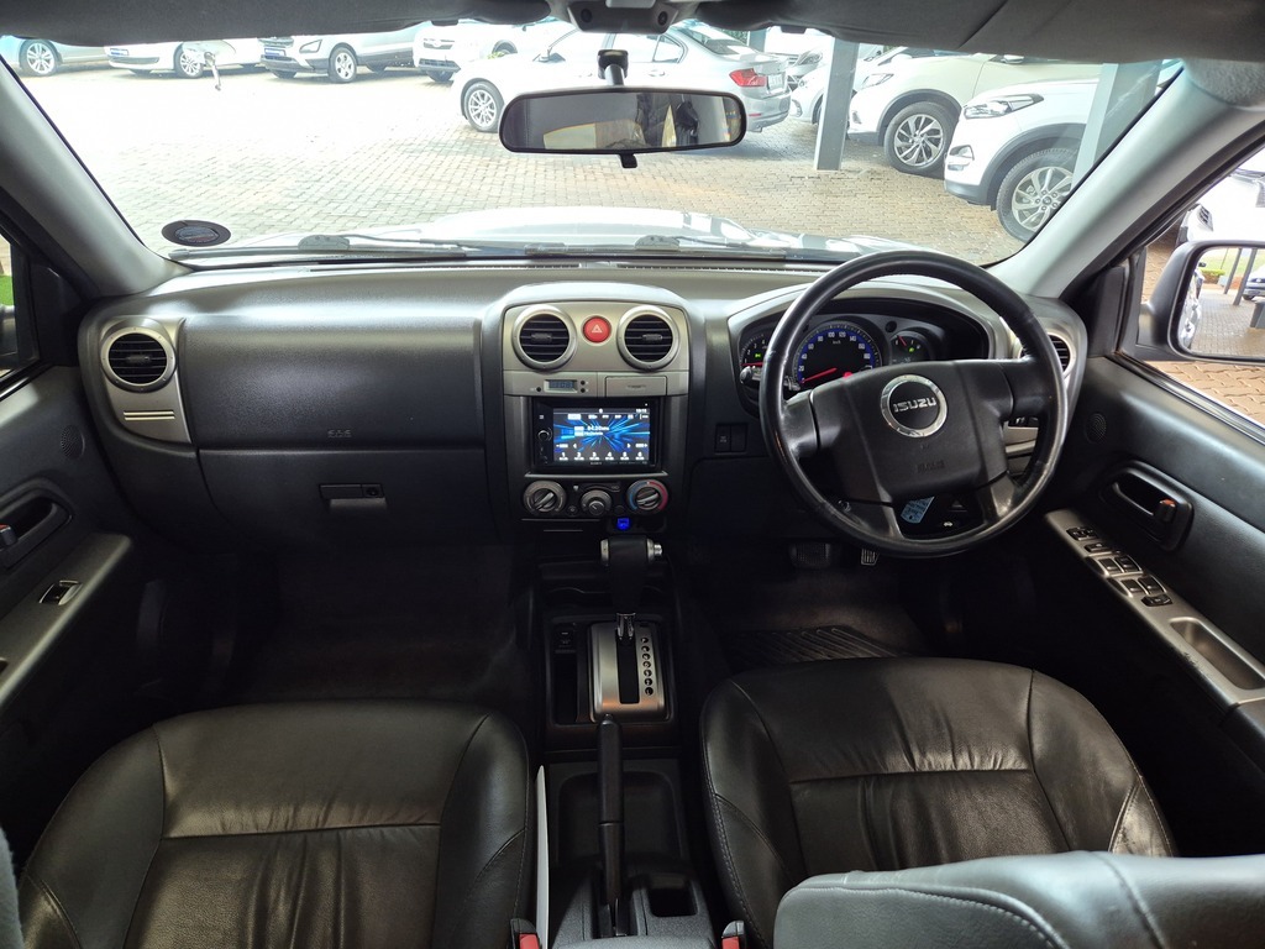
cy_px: 474
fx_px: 841
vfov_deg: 58.9
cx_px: 632
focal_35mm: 23
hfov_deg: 73.9
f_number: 1.8
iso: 320
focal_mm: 5.4
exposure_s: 1/100
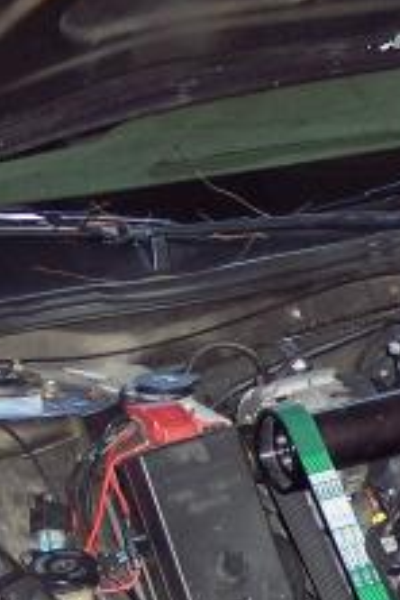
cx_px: 603
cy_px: 443
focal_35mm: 117
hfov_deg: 11.2
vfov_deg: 17.4
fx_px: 1950
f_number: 2.8
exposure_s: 1/60
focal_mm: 8
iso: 100
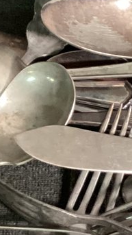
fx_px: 927
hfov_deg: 8.1
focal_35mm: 149
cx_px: 127
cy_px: 138
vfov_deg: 14.4
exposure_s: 1/30
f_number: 2.4
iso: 500
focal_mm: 3.3
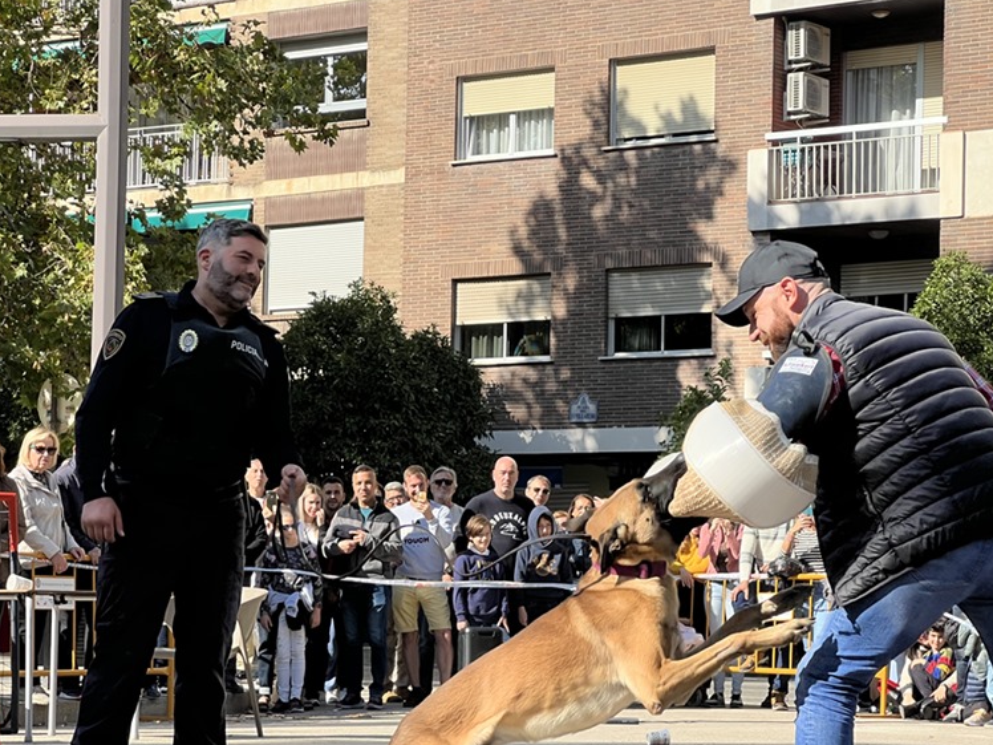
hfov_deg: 19.1
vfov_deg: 14.4
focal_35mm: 103
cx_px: 542
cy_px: 462
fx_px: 2955
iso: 32
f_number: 2.8
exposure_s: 1/382
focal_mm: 9
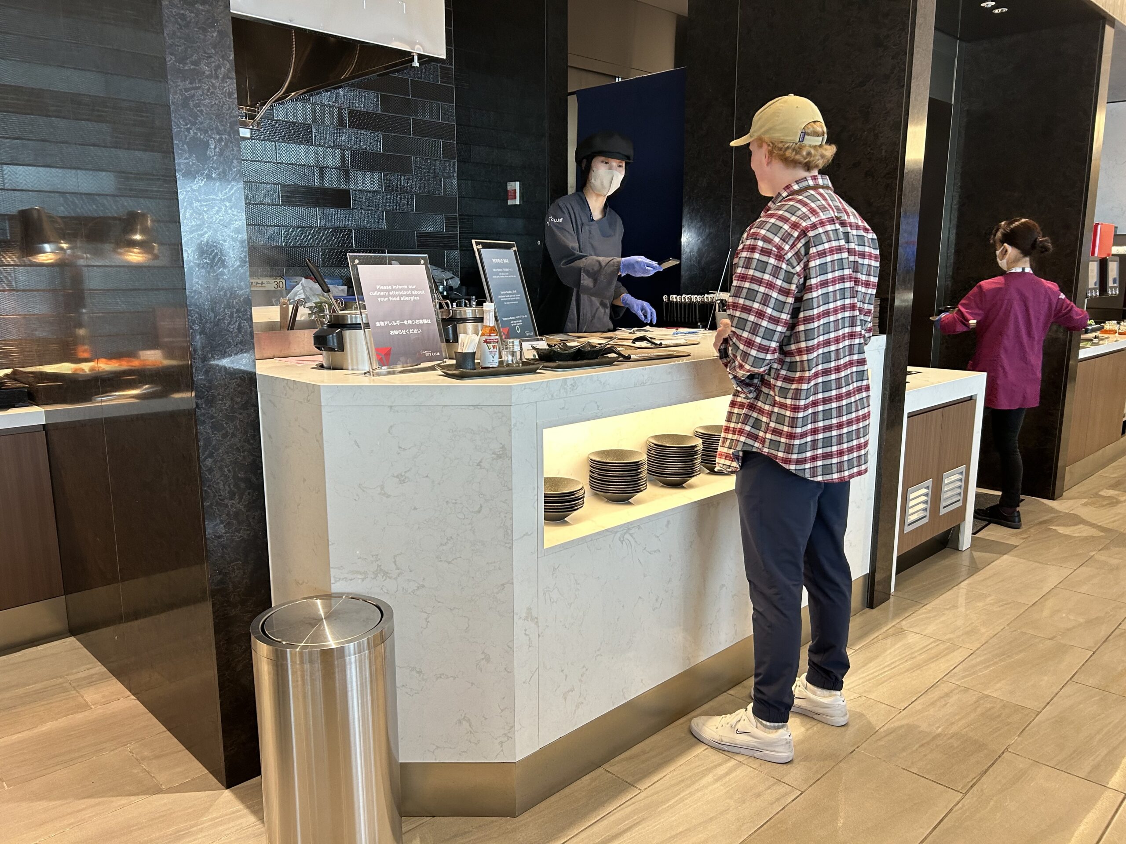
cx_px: 563
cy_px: 422
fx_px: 846
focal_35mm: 26
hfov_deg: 67.3
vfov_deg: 53.1
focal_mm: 5.7
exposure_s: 1/111
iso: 125
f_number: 1.5
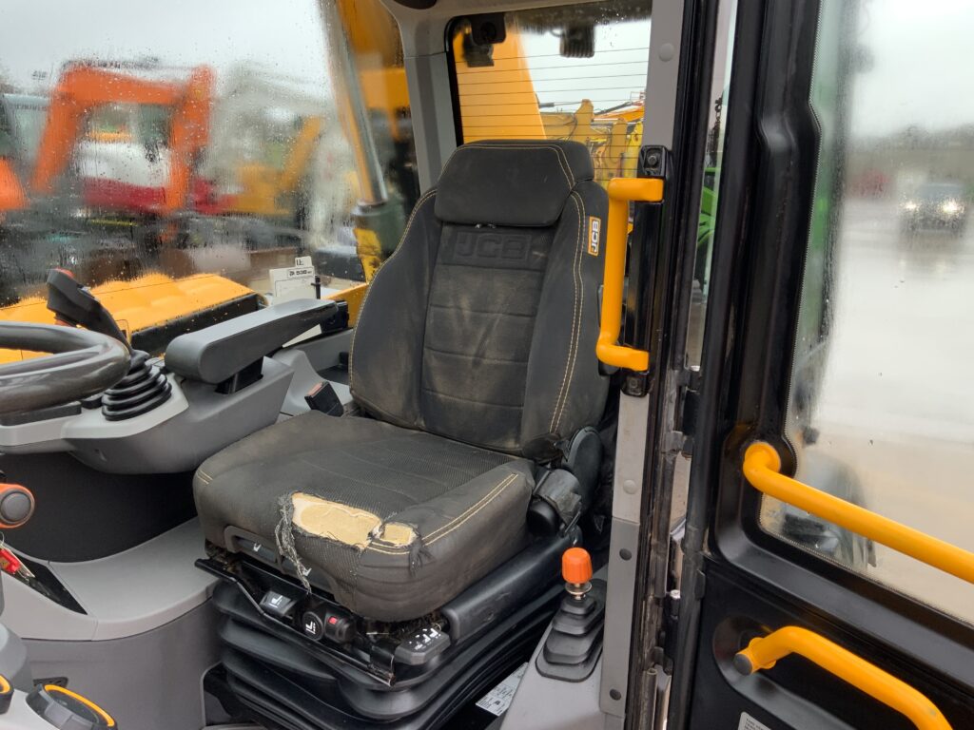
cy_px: 365
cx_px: 487
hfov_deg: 61.7
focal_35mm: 29
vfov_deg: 48.2
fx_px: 816
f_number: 1.8
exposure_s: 1/122
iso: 40
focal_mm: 3
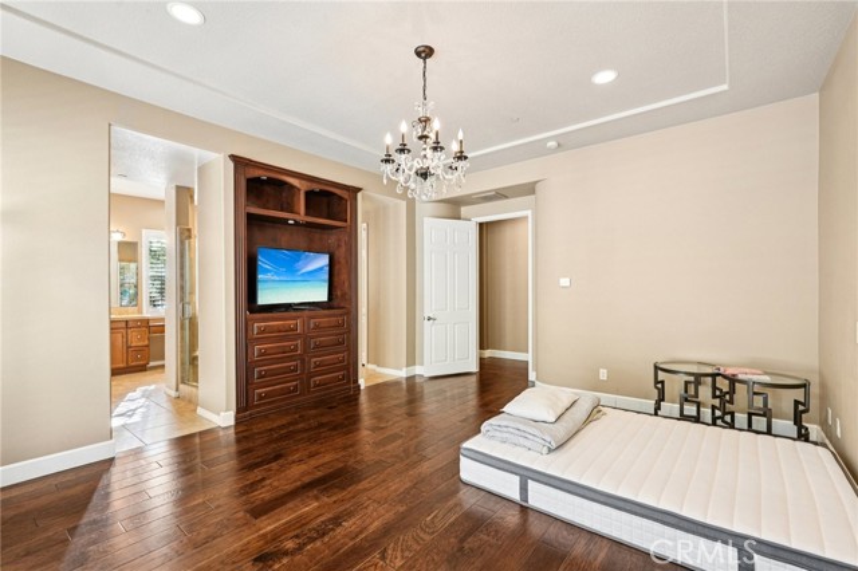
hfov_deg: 96.8
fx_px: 381
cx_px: 429
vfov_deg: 73.7
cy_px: 286
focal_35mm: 16
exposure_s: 1/10
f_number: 8
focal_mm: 16
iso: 400
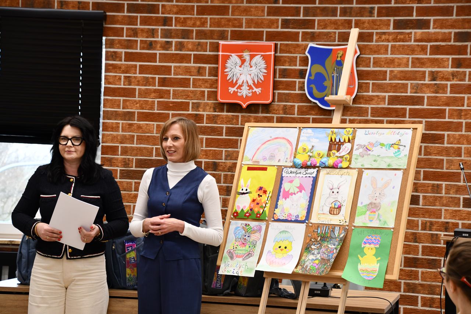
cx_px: 236
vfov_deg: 14.1
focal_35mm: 97
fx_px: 1269
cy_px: 157
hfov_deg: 21.0
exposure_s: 1/125
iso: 800
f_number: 5
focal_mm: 65
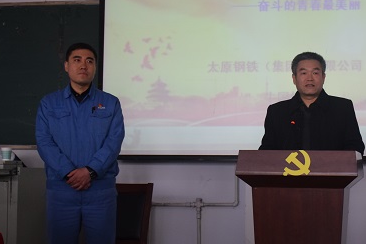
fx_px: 874
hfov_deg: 23.4
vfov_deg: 15.9
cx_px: 279
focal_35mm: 86
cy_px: 133
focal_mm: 30
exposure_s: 1/60
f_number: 4
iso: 1100
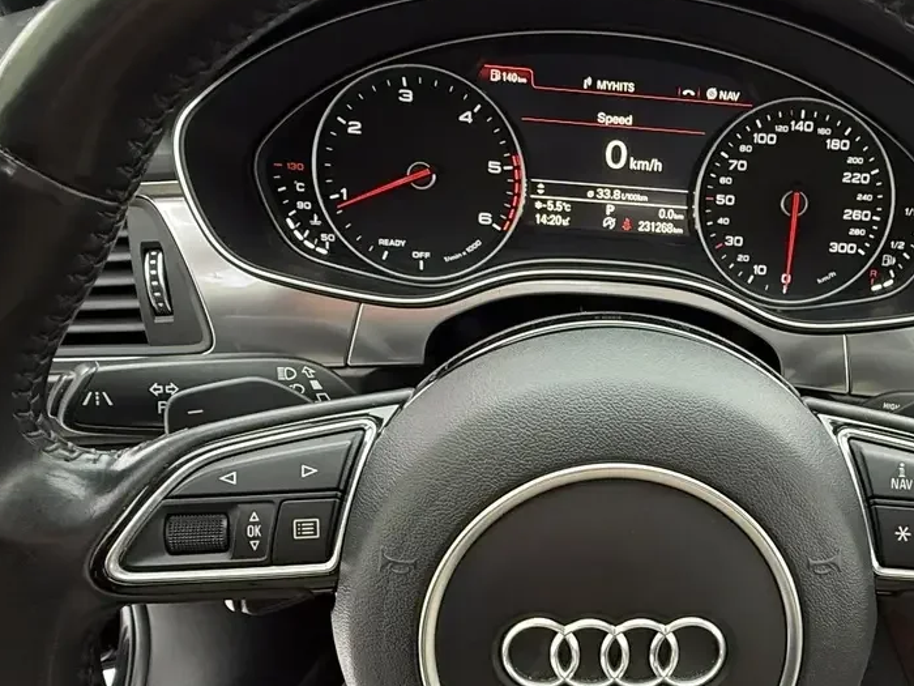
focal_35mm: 32
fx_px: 845
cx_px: 654
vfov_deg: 43.4
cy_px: 472
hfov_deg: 54.8
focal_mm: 2.22
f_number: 2.2
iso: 320
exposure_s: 1/99
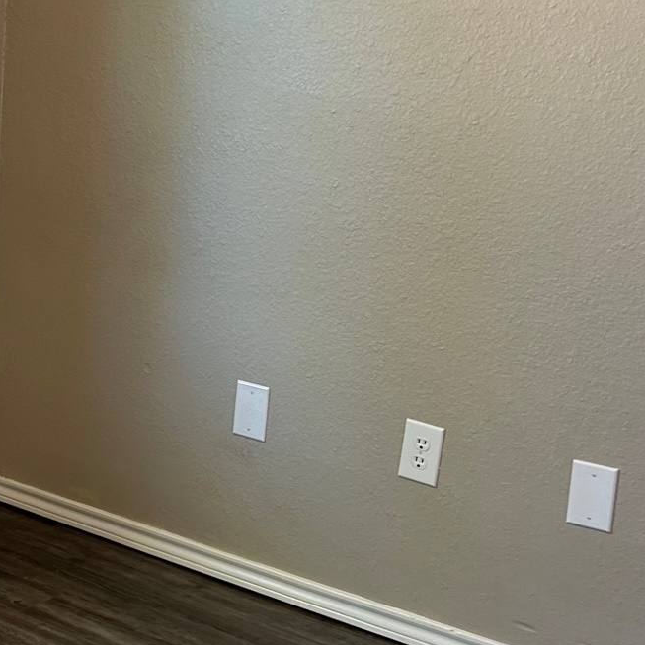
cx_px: -136
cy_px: 319
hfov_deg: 22.4
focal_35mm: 71
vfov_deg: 24.3
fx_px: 1497
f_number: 1.5
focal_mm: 5.7
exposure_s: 1/60
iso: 160
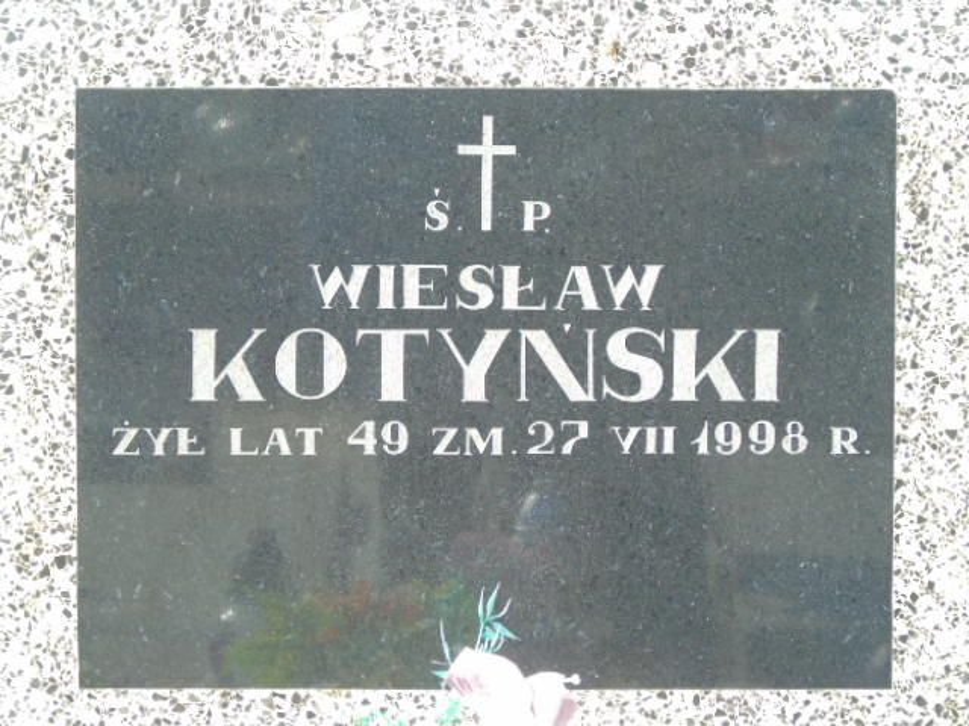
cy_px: 363
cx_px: 484
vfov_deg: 8.0
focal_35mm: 186
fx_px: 5207
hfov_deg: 10.6
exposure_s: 1/125
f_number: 5
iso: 160
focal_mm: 33
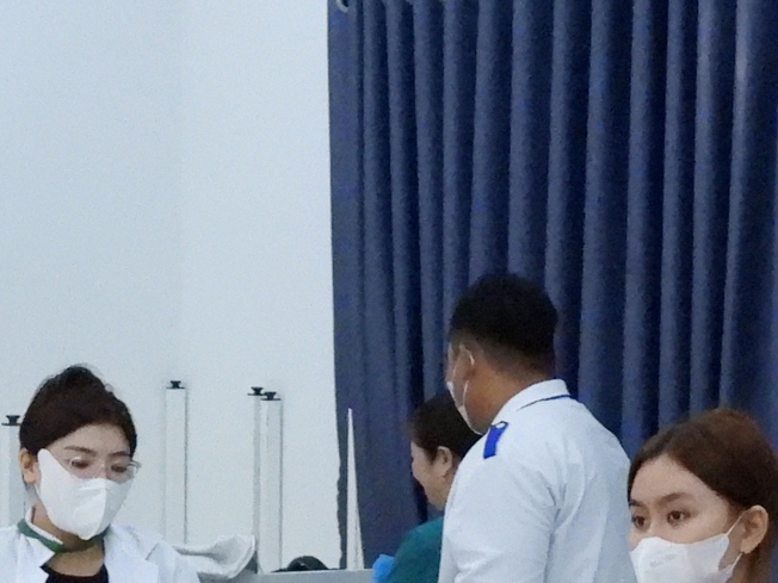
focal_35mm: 157
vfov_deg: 9.2
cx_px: 178
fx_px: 3529
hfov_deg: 12.5
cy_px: 839
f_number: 3.2
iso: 1600
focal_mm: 7.1
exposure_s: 1/640
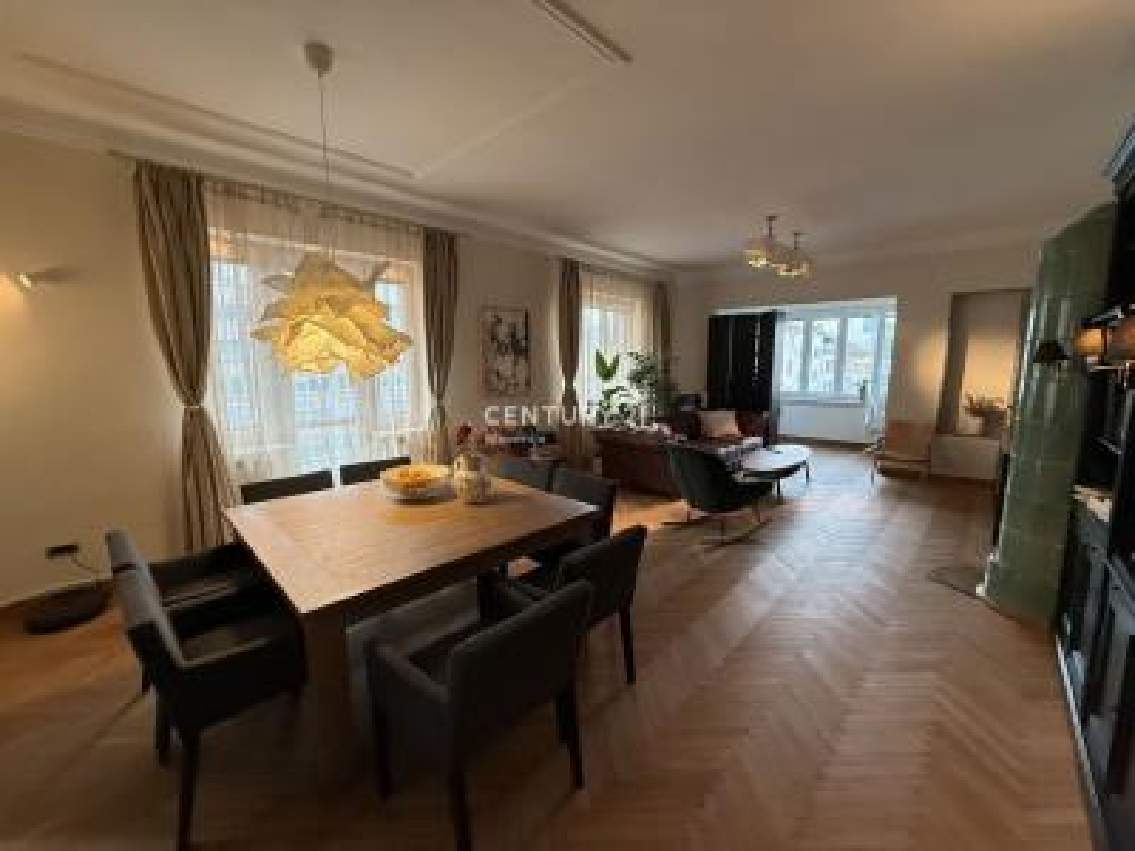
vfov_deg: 85.7
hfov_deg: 102.1
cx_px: 568
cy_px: 426
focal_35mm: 14
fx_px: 459
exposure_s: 1/100
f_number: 2.2
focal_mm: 2.22
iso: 320
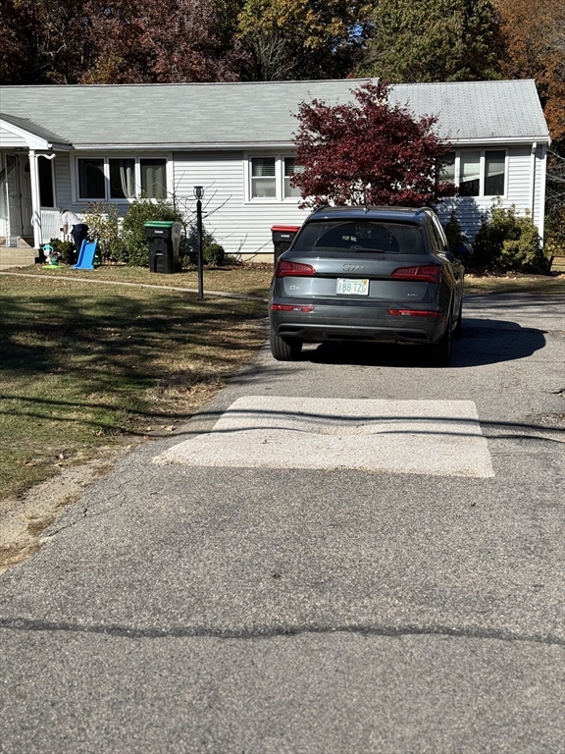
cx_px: 282
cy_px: 377
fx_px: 1045
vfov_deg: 39.7
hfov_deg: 30.3
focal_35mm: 48
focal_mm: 6.76
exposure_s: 1/4975
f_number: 1.78
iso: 64
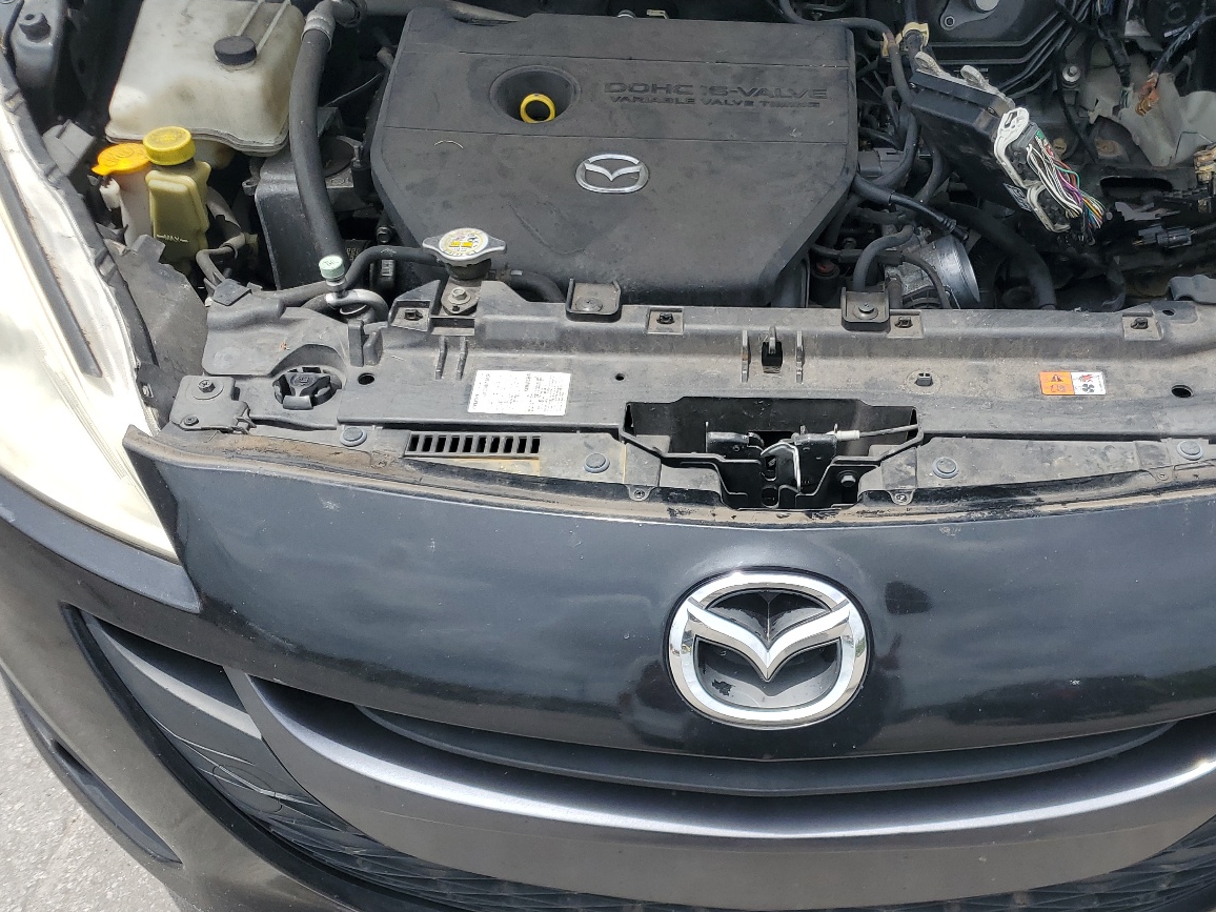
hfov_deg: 50.8
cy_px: 489
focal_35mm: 36
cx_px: 761
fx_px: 1265
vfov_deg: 39.6
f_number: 1.5
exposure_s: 1/2500
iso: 50
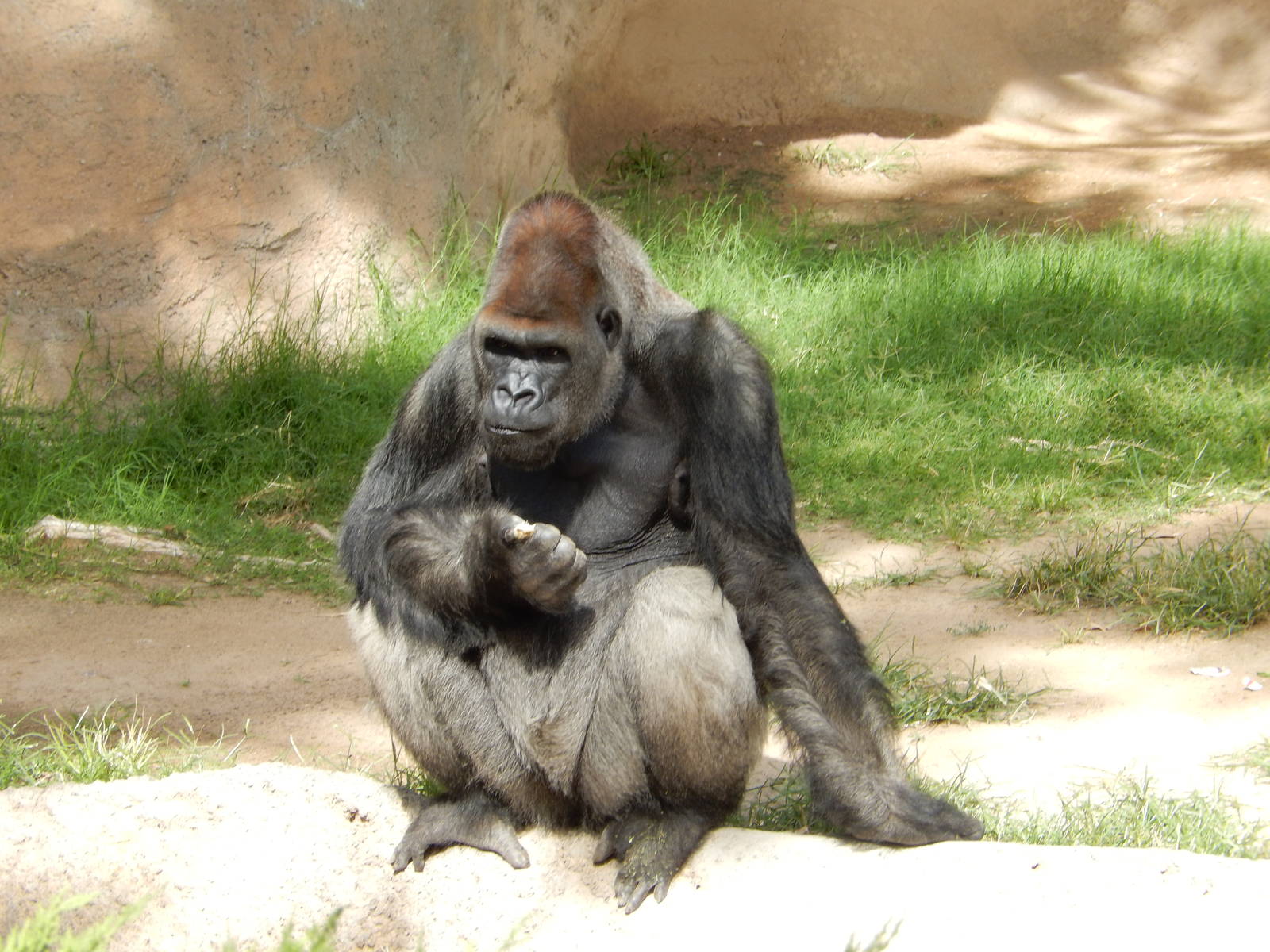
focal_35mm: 169
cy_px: 476
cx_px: 635
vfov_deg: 8.8
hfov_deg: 11.7
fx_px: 6200
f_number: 5.7
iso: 125
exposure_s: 1/100
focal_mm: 30.3
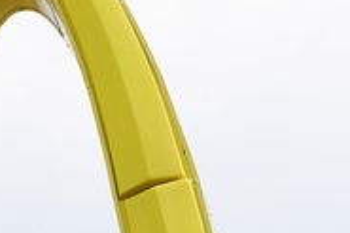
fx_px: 5857
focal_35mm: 603
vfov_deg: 2.3
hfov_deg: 3.4
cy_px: 446
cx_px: -225
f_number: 6.3
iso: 250
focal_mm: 109
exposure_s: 1/1250
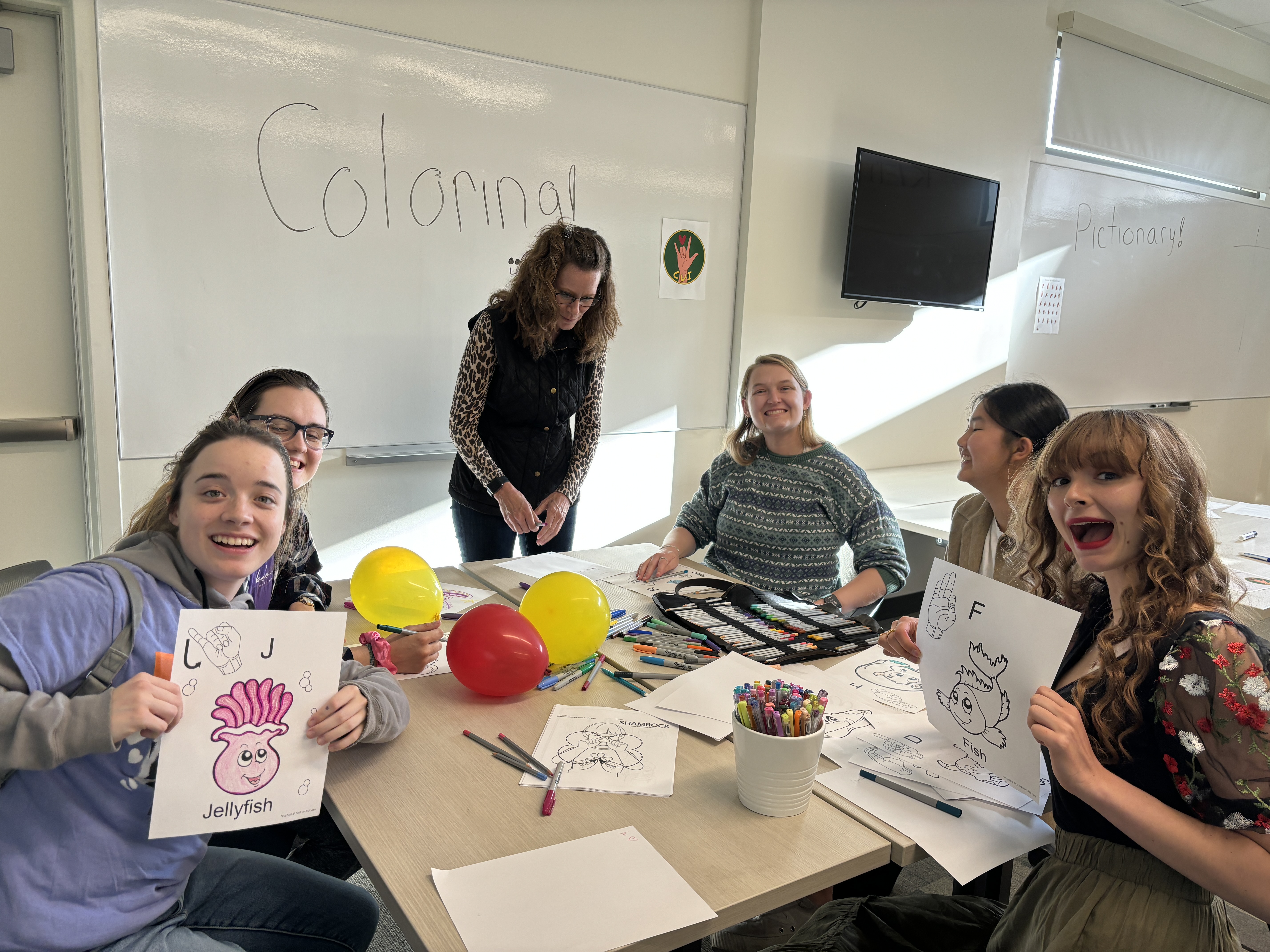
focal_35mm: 26
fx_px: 954
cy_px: 476
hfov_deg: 67.3
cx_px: 635
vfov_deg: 53.1
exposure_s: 1/120
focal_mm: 5.96
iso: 100
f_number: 1.6
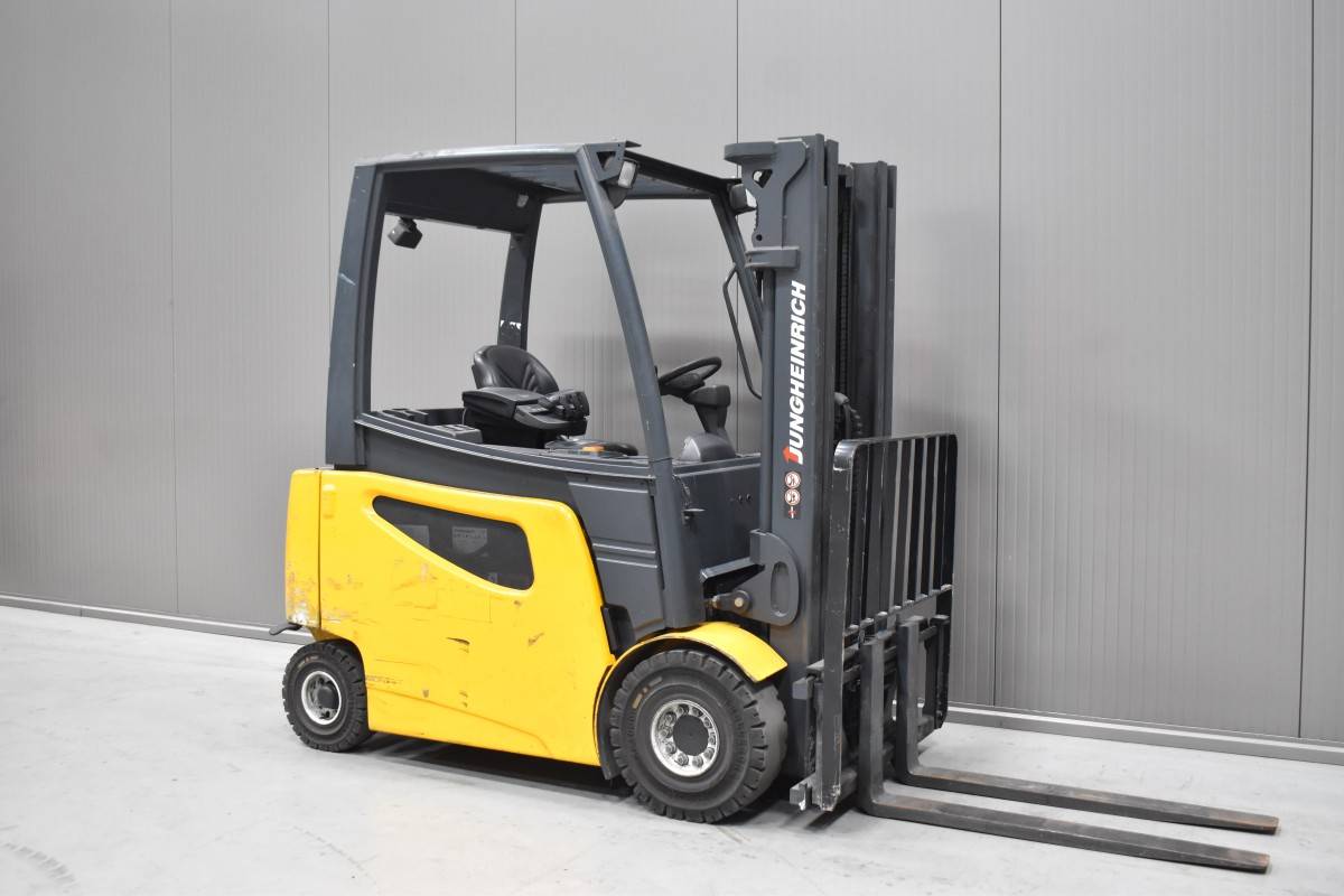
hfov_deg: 53.1
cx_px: 672
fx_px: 1344
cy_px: 448
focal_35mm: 36
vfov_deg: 36.9
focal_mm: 24
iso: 1600
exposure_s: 1/30
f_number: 4.5
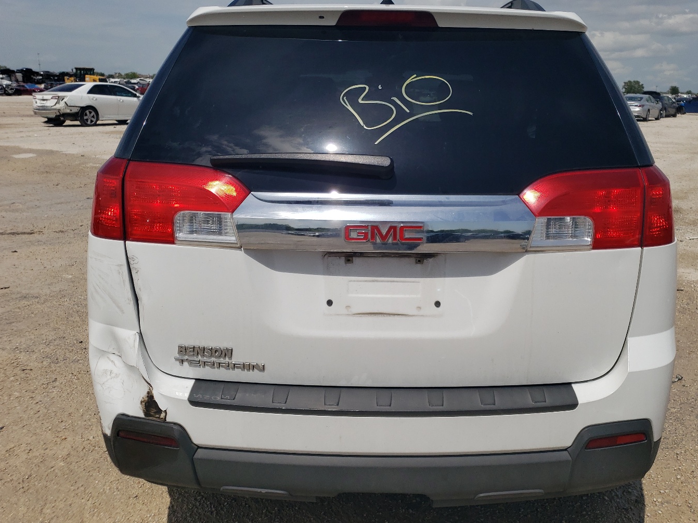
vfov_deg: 45.4
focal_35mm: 31
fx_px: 625
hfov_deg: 58.2
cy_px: 245
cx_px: 389
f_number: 1.5
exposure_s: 1/10000
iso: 50
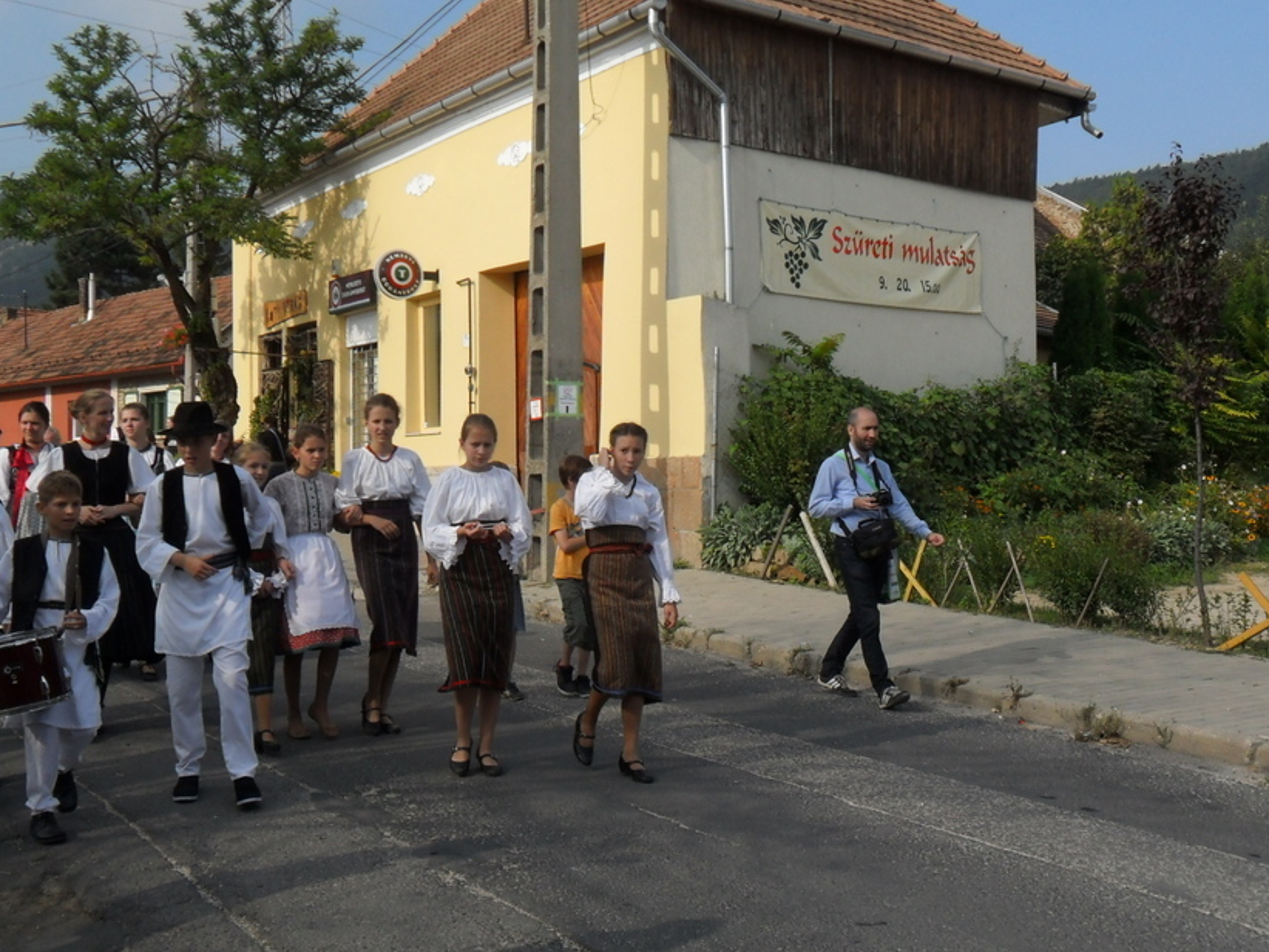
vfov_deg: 32.2
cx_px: 622
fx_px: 1650
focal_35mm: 45
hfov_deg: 42.1
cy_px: 440
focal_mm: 6.6
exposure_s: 1/1000
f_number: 4
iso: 100
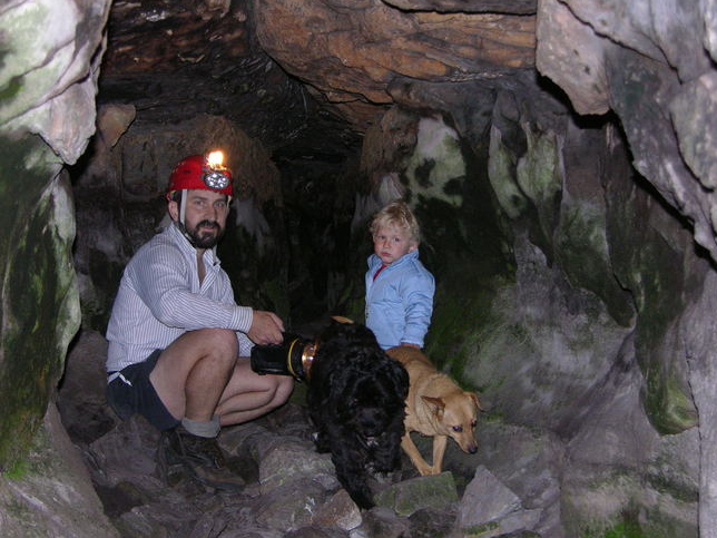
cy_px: 258
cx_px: 321
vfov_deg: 20.4
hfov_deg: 27.0
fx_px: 1491
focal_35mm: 72
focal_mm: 14.7
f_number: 3.1
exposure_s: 1/60.1
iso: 200
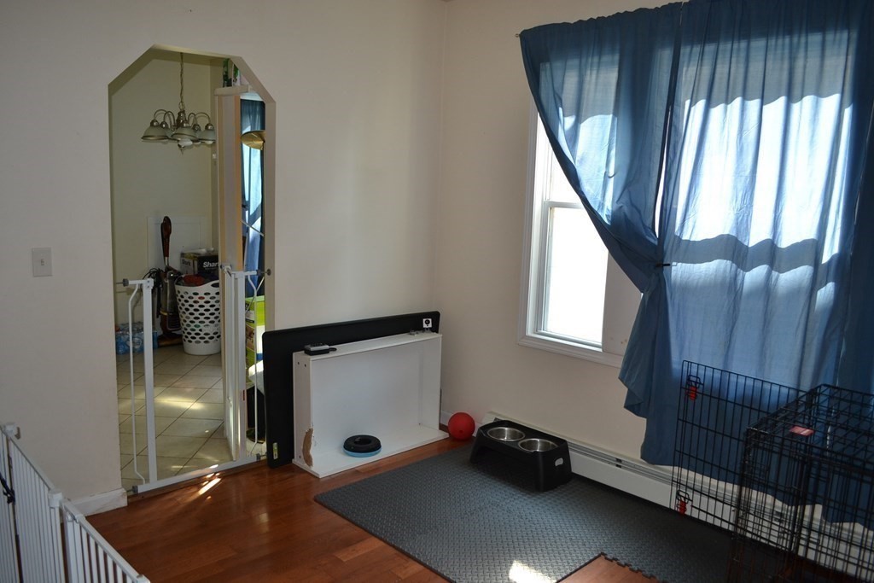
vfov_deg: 47.9
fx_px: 656
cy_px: 292
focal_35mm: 27
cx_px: 437
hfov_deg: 67.4
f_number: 4
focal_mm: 18
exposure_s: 1/60
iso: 400
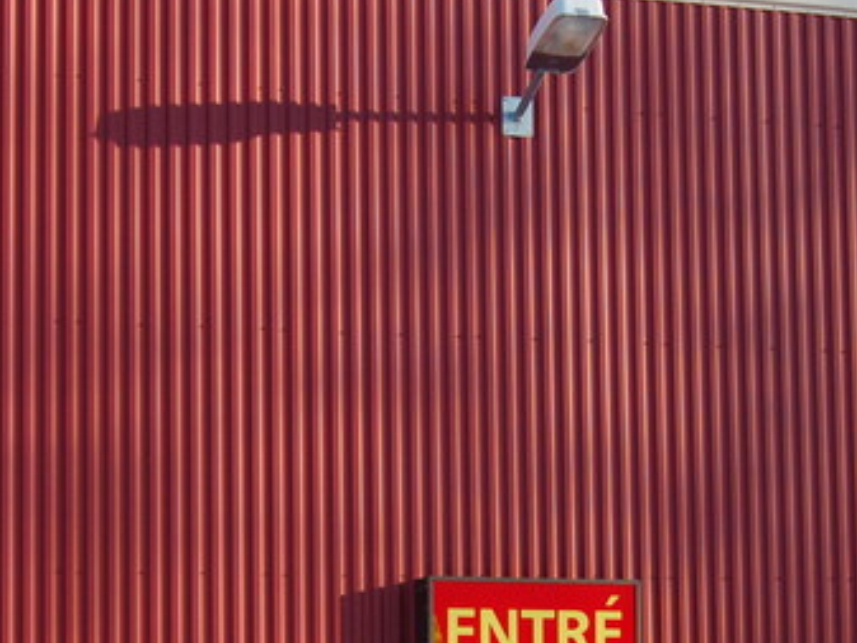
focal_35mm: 94
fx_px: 2337
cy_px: 572
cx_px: 399
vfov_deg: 15.5
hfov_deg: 20.8
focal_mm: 23
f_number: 9
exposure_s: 1/320
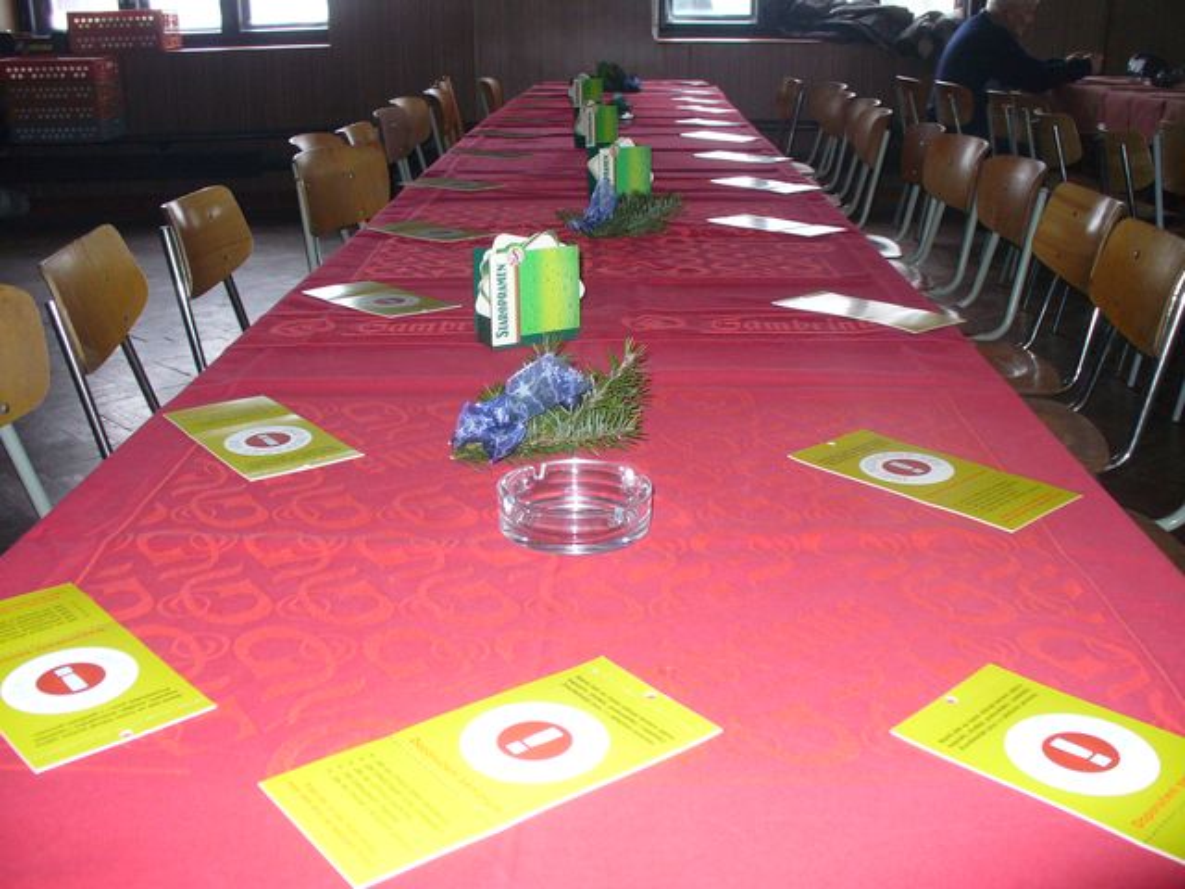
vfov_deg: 38.7
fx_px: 1267
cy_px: 444
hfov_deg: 50.1
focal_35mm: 37
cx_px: 592
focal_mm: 6.1
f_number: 2.8
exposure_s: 1/30
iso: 125
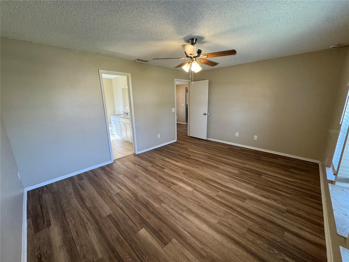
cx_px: 174
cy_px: 131
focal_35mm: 14
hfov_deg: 102.1
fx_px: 141
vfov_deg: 85.7
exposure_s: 1/120
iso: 200
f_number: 2.2
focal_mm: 2.22
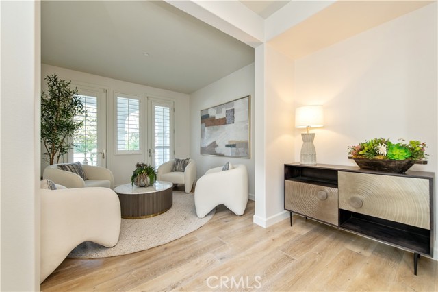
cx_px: 219
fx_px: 170
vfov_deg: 81.1
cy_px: 146
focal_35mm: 14
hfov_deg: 104.3
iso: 500
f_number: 4
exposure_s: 1/60
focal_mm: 14
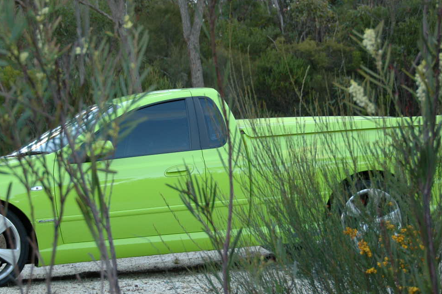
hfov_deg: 16.8
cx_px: 178
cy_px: 154
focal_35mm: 122
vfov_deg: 11.2
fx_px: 1496
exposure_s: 1/50
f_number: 4.8
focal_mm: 52
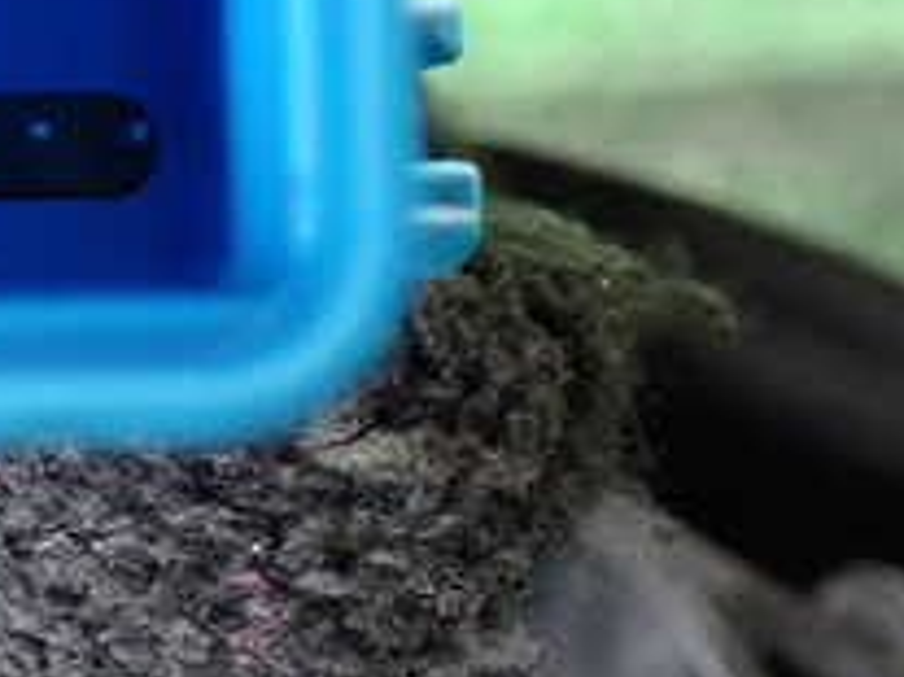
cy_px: -66
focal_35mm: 87
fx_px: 2271
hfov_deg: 21.4
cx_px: -79
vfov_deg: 16.5
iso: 800
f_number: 2.3
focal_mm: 5.4
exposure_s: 1/30
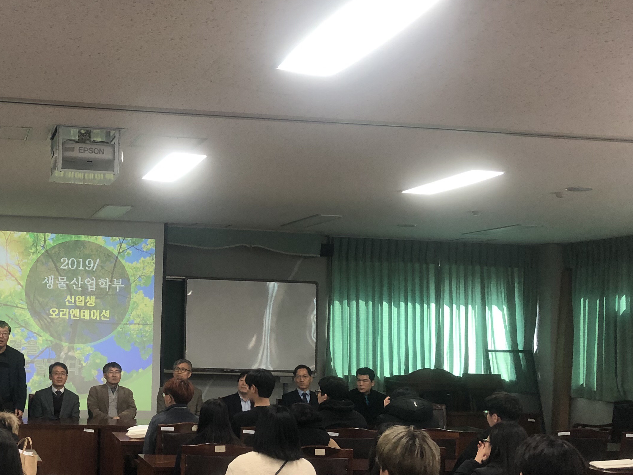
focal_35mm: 53
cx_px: 116
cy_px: 270
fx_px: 969
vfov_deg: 27.5
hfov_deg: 34.9
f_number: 1.8
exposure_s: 1/30
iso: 40
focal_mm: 4
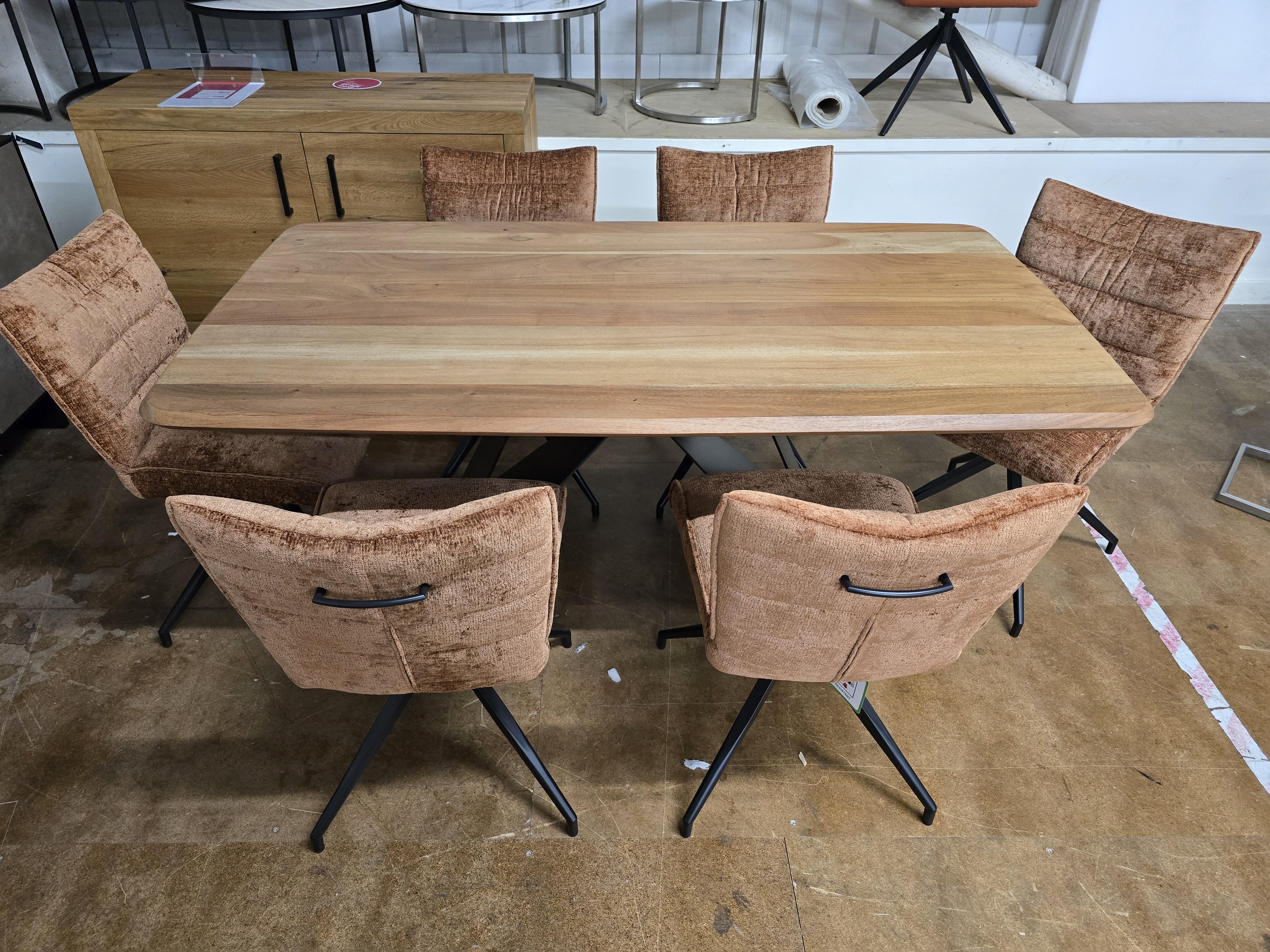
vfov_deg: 58.9
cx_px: 635
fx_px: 844
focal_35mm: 23
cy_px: 476
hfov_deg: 73.9
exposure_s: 1/120
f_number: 1.7
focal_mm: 6.3
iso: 640
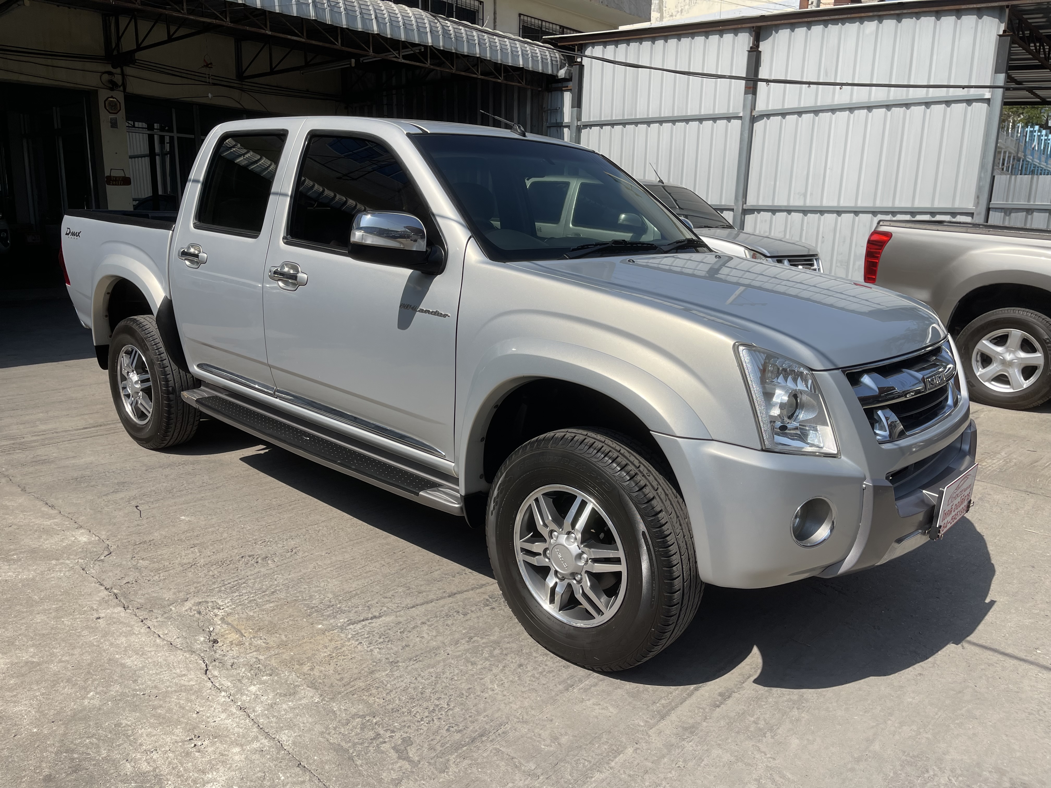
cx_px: 526
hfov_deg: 69.4
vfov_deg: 54.9
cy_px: 394
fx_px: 759
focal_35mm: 25
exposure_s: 1/4902
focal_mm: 5.1
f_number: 1.6
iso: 32
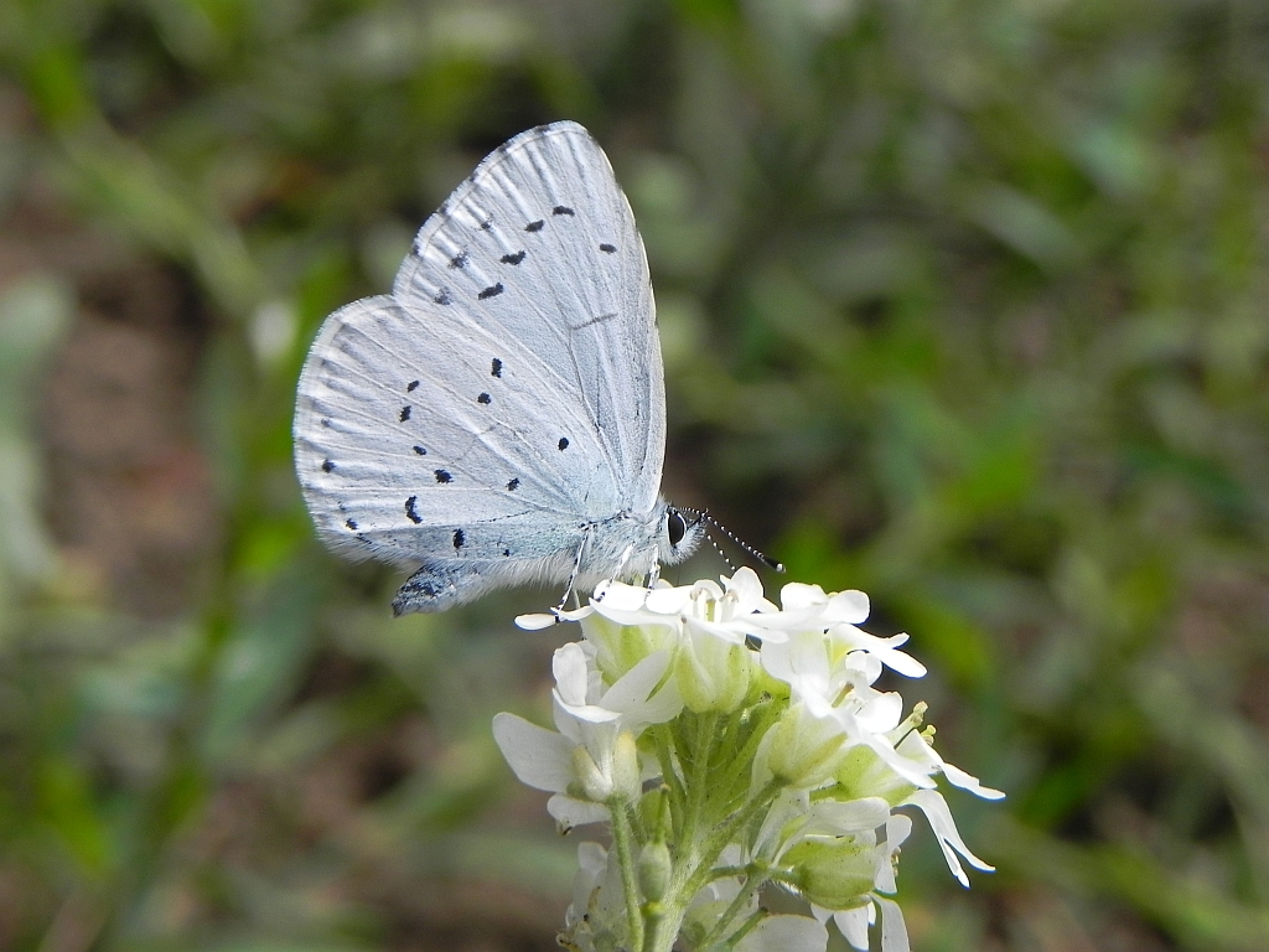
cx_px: 634
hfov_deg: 18.7
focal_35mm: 105
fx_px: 3849
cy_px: 476
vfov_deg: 14.1
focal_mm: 18.8
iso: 160
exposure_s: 1/254
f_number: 5.6
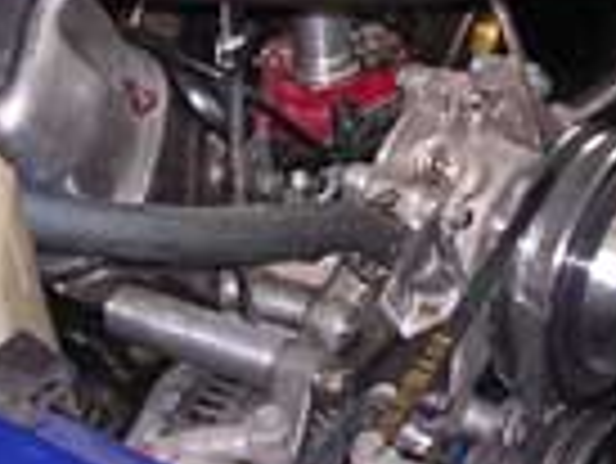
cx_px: 378
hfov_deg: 11.9
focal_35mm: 166
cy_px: 90
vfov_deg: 8.9
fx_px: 2957
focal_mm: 5.8
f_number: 2.8
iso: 140
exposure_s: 1/60.1
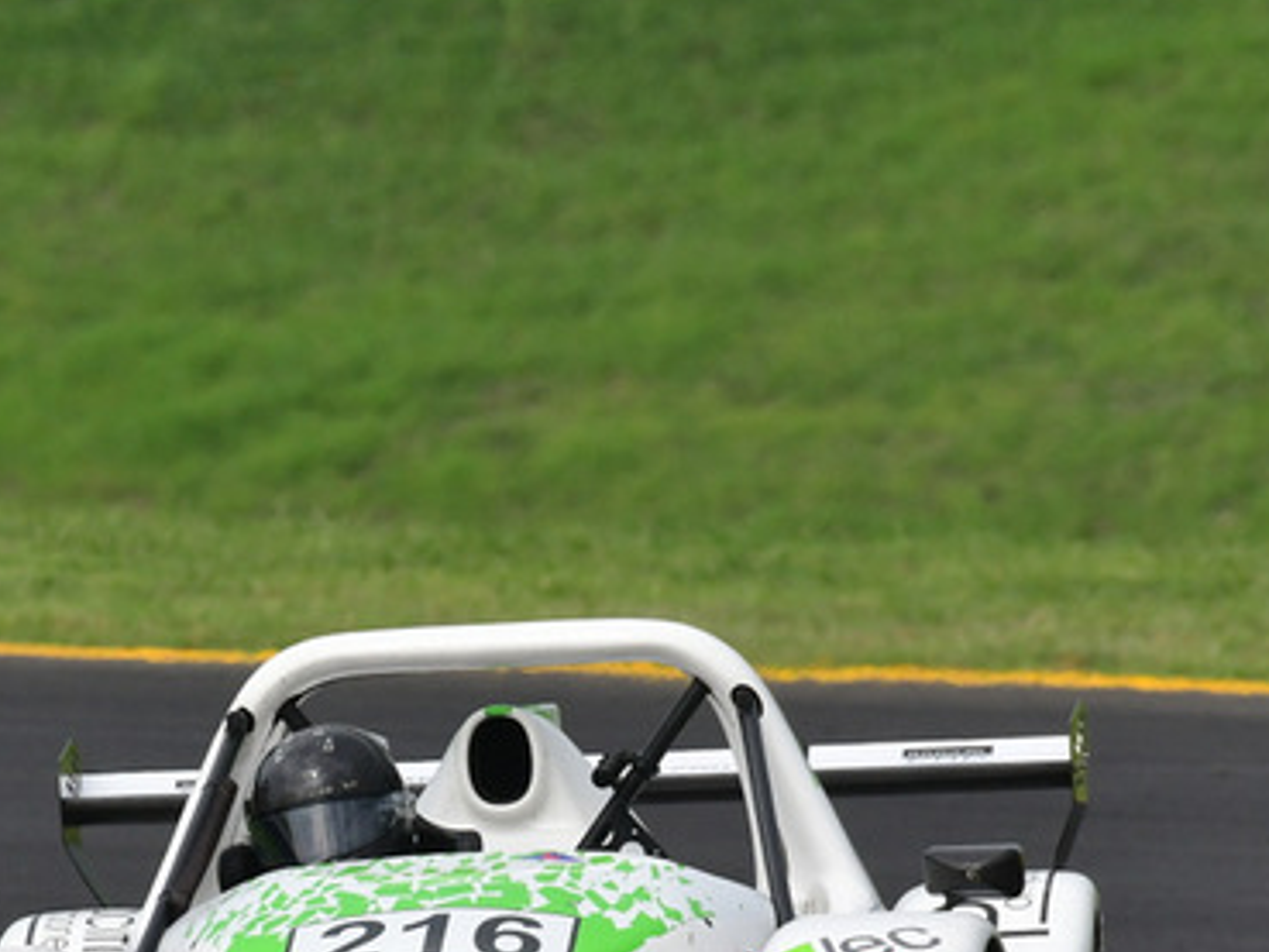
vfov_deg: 1.0
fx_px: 52807
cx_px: 413
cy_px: 674
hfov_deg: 1.4
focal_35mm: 1440
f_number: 10
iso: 500
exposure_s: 1/640
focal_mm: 460
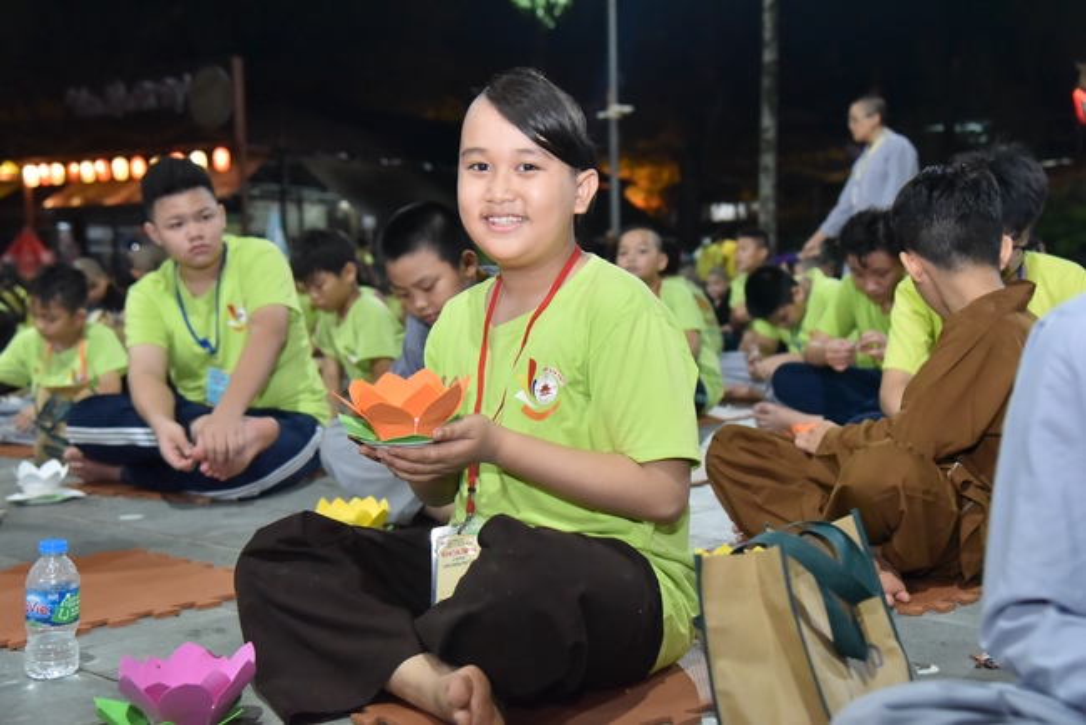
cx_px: 543
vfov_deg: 29.3
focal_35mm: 46
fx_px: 1388
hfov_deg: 42.7
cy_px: 362
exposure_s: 1/125
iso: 5000
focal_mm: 46
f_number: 4.5
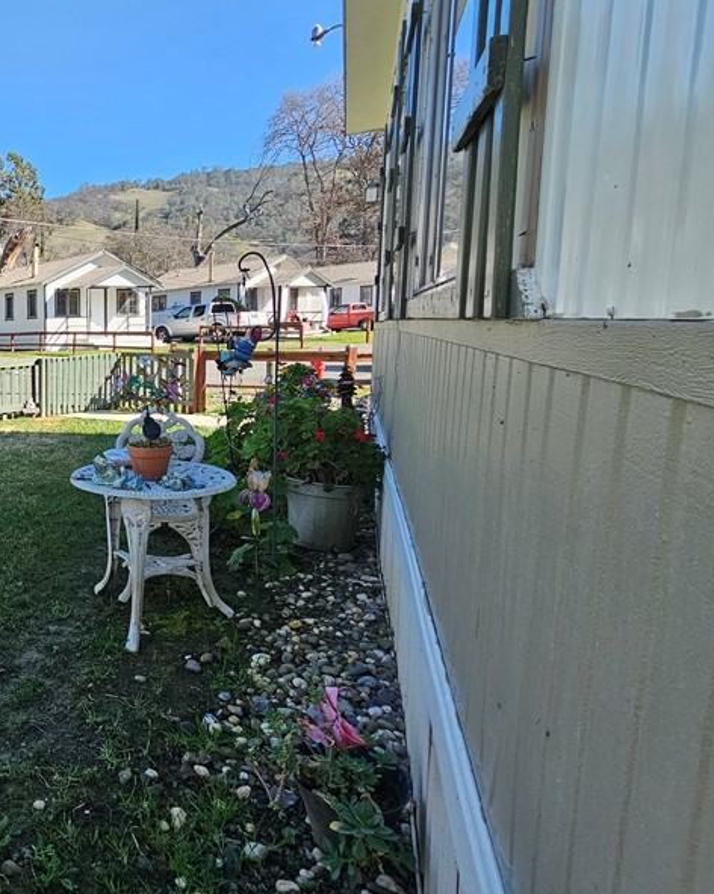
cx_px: -51
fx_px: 582
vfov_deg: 75.0
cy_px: 422
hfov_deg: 47.7
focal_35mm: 22
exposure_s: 1/1000
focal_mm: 2.2
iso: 80
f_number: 2.2
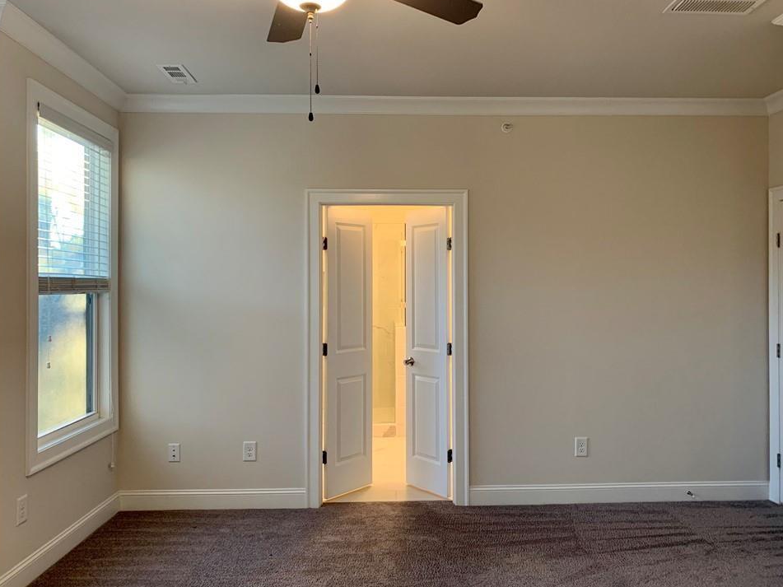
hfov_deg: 63.4
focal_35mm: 28
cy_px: 290
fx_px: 633
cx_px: 414
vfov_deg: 49.7
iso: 160
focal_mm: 4.25
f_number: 1.8
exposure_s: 1/60
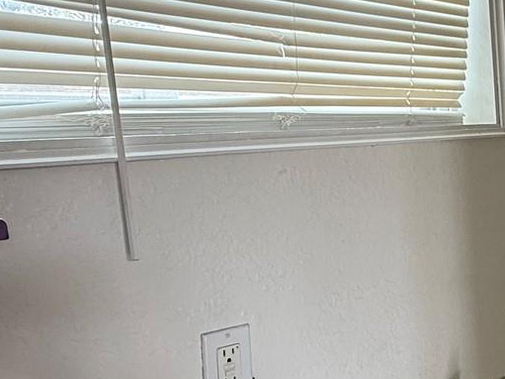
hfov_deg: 38.5
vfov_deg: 32.9
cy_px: 195
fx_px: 642
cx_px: 497
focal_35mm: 44
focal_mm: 2.22
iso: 200
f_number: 2.2
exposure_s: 1/99
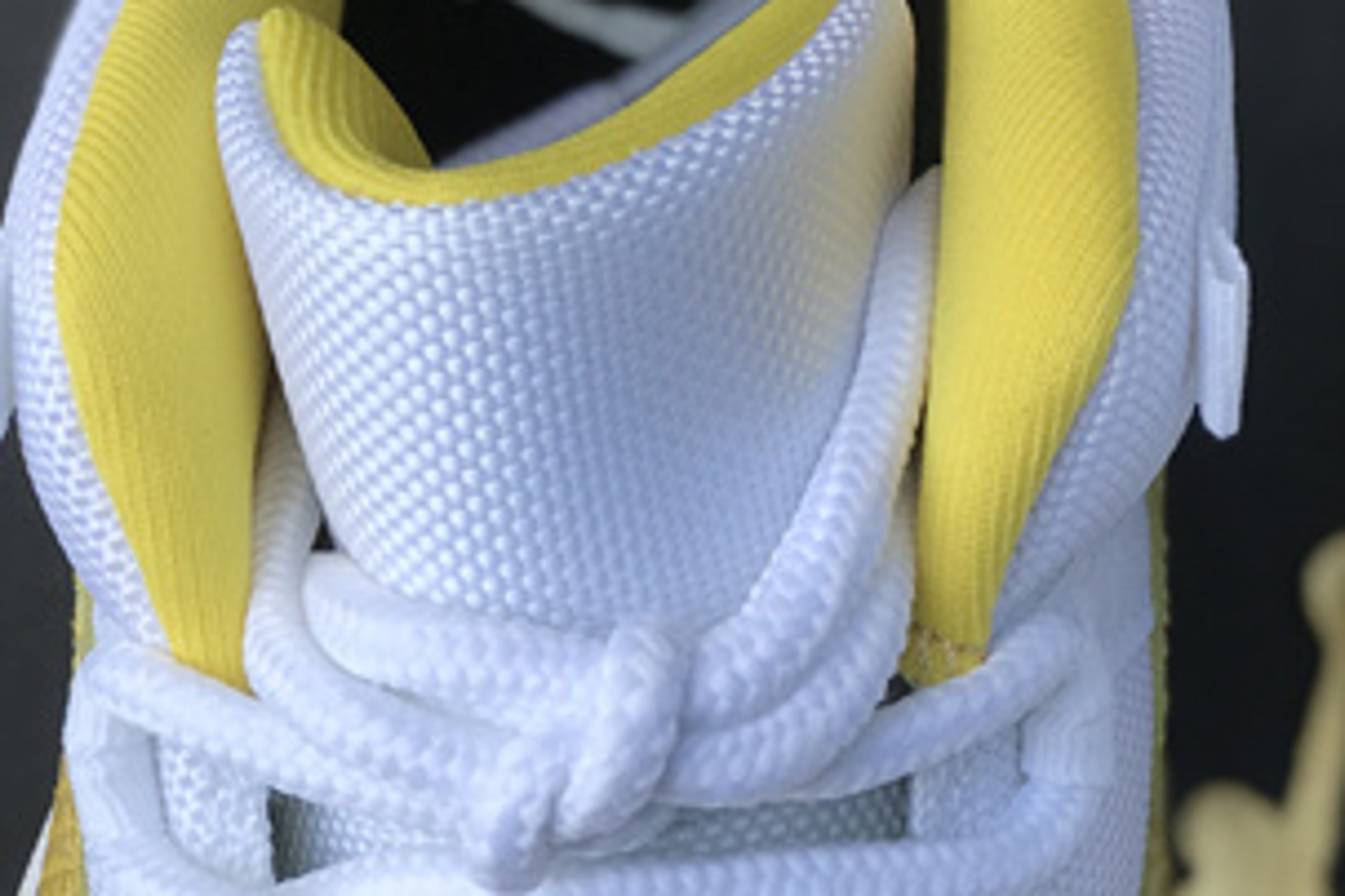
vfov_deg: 9.4
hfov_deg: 14.0
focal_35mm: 145
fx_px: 5417
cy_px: 197
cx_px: 1292
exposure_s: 1/141
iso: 20
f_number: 2.8
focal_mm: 6.6
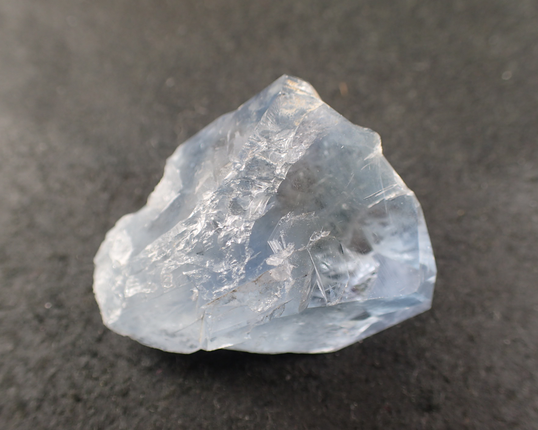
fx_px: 510
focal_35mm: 32
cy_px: 219
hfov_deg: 55.7
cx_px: 274
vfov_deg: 45.8
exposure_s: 1/125
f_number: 2.3
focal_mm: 5.5
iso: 125
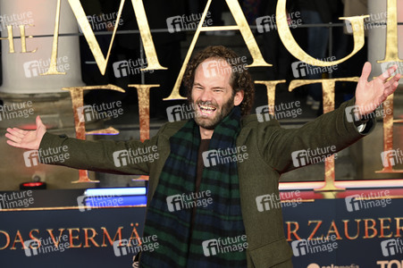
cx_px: 202
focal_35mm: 75
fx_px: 839
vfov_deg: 18.2
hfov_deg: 27.0
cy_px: 134
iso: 640
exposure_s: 1/125
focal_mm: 75
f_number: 5.6
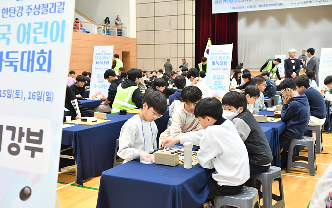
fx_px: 389
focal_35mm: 43
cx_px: 166
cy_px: 108
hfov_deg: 46.2
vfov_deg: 29.9
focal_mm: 28
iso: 800
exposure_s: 1/80
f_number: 4.5
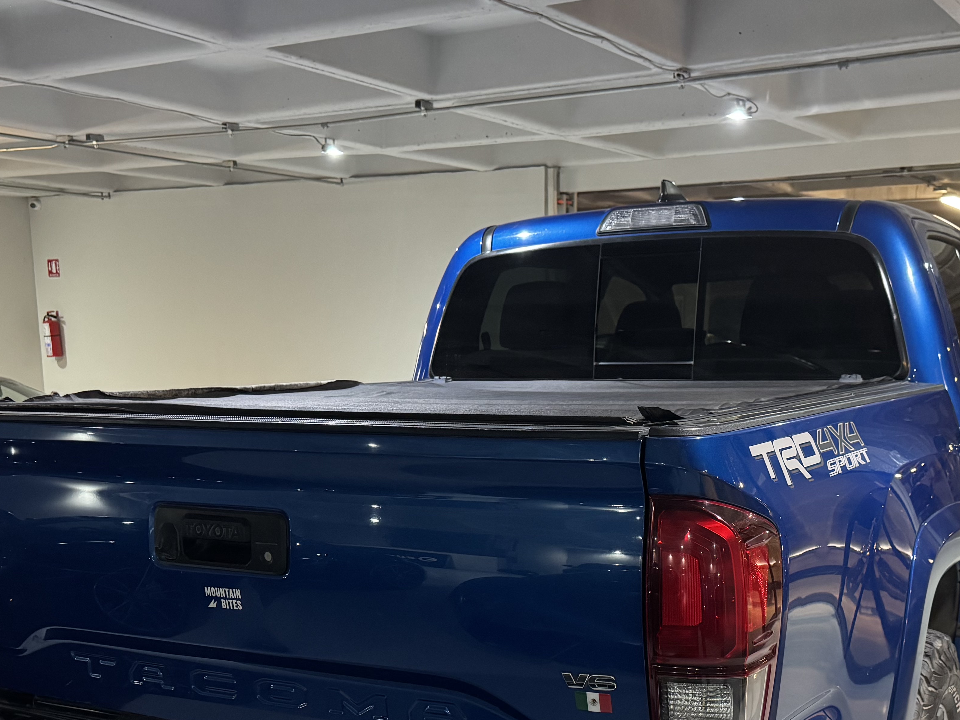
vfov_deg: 32.7
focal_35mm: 43
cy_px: 573
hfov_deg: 43.7
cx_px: 555
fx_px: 1193
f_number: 1.78
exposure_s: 1/60
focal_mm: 6.76
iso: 640
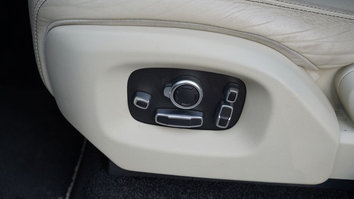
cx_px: 179
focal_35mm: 52
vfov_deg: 23.0
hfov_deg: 39.9
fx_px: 488
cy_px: 119
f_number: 4.5
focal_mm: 49
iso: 100
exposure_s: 1/125
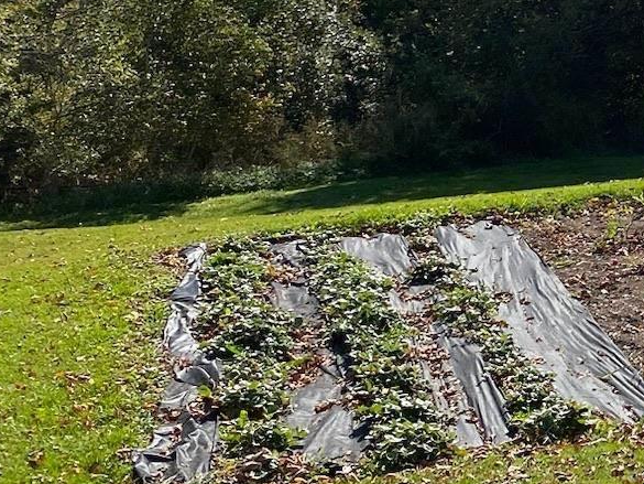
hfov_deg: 18.1
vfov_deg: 15.9
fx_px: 1693
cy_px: -18
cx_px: 1082
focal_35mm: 91
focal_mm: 4.25
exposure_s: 1/6061
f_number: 1.8
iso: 32
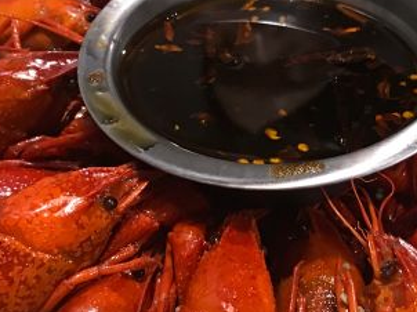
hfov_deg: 29.6
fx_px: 782
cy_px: 217
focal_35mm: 65
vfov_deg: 22.4
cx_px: 284
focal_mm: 3.99
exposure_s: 1/17
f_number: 1.8
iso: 64
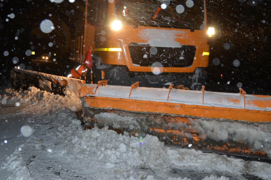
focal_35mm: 32
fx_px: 240
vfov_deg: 40.8
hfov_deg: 58.8
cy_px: 77
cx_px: 131
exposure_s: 1/60
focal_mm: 18
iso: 800
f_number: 3.5
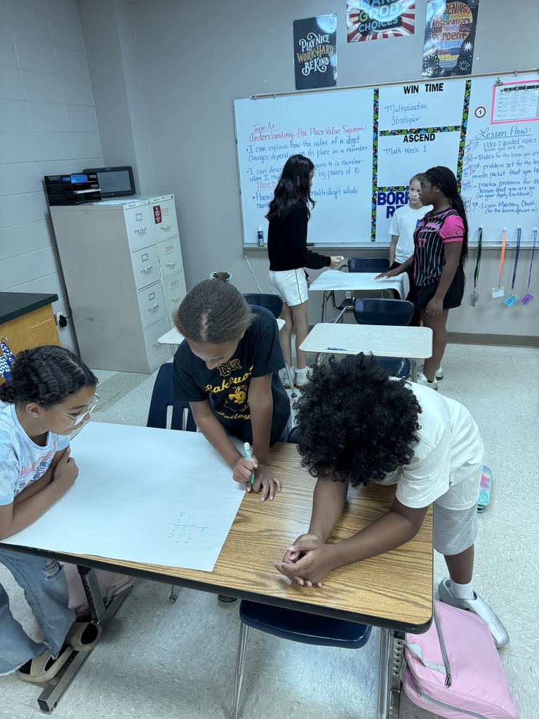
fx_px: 498
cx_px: 270
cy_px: 360
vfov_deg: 71.6
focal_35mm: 24
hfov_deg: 56.8
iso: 250
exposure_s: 1/60
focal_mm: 6.76
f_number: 1.78
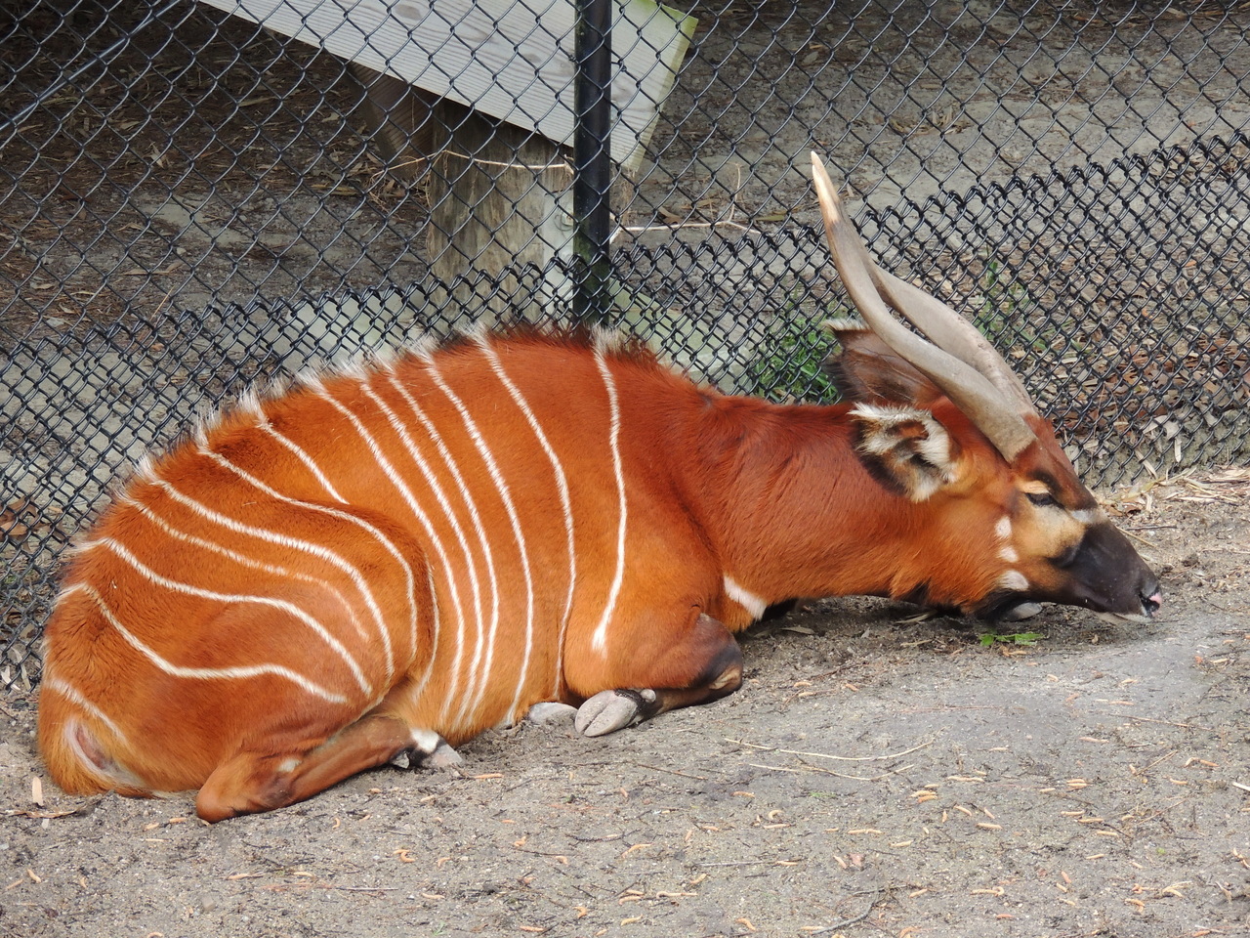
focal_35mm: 250
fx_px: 9028
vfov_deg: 5.9
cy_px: 469
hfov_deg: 7.9
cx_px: 625
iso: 320
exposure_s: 1/200
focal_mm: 44.5
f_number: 4.7
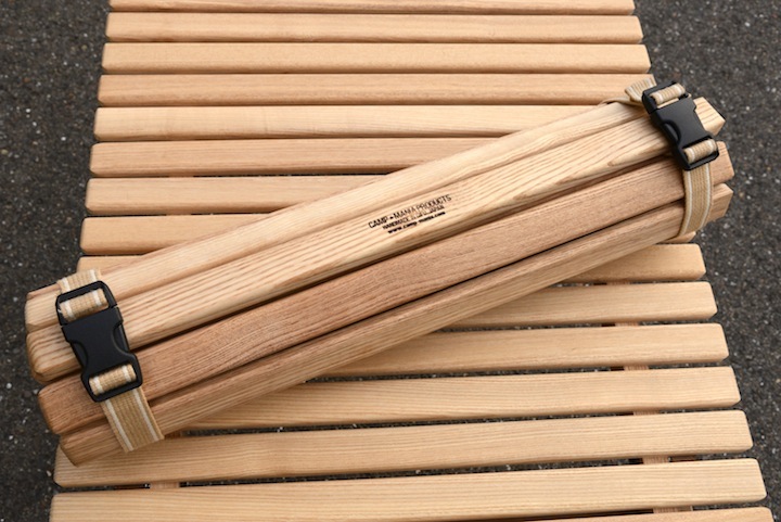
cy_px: 261
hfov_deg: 50.7
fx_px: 825
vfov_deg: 35.1
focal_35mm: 38
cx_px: 390
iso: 360
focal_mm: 38
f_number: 11
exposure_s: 1/125
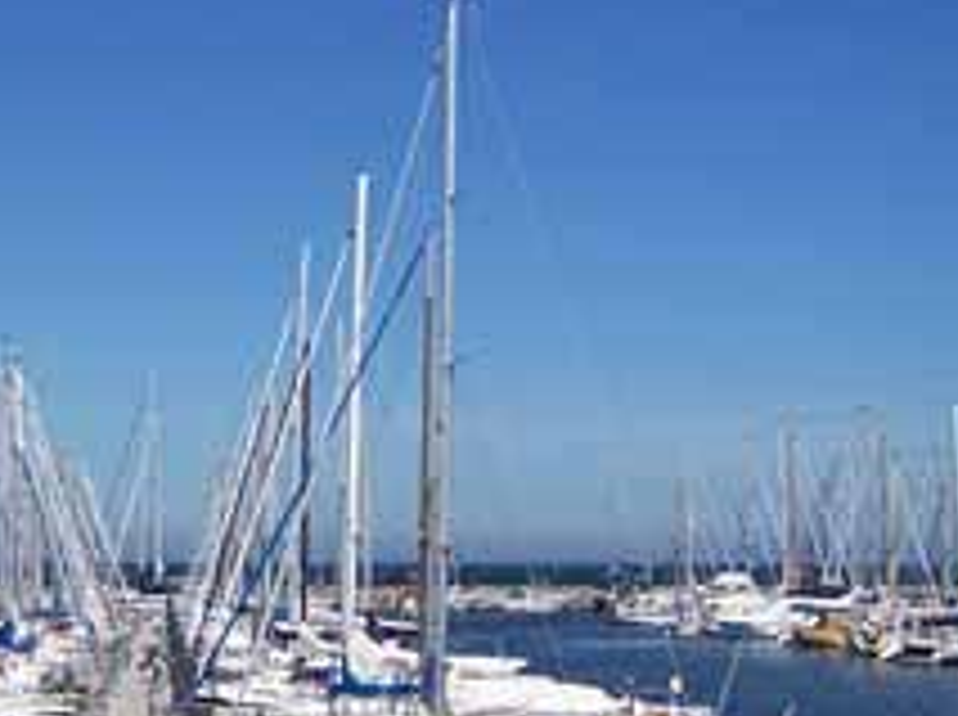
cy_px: 403
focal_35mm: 76
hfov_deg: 24.7
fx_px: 2100
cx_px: 43
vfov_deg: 19.3
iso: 64
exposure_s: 1/800
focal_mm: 6.3
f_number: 4
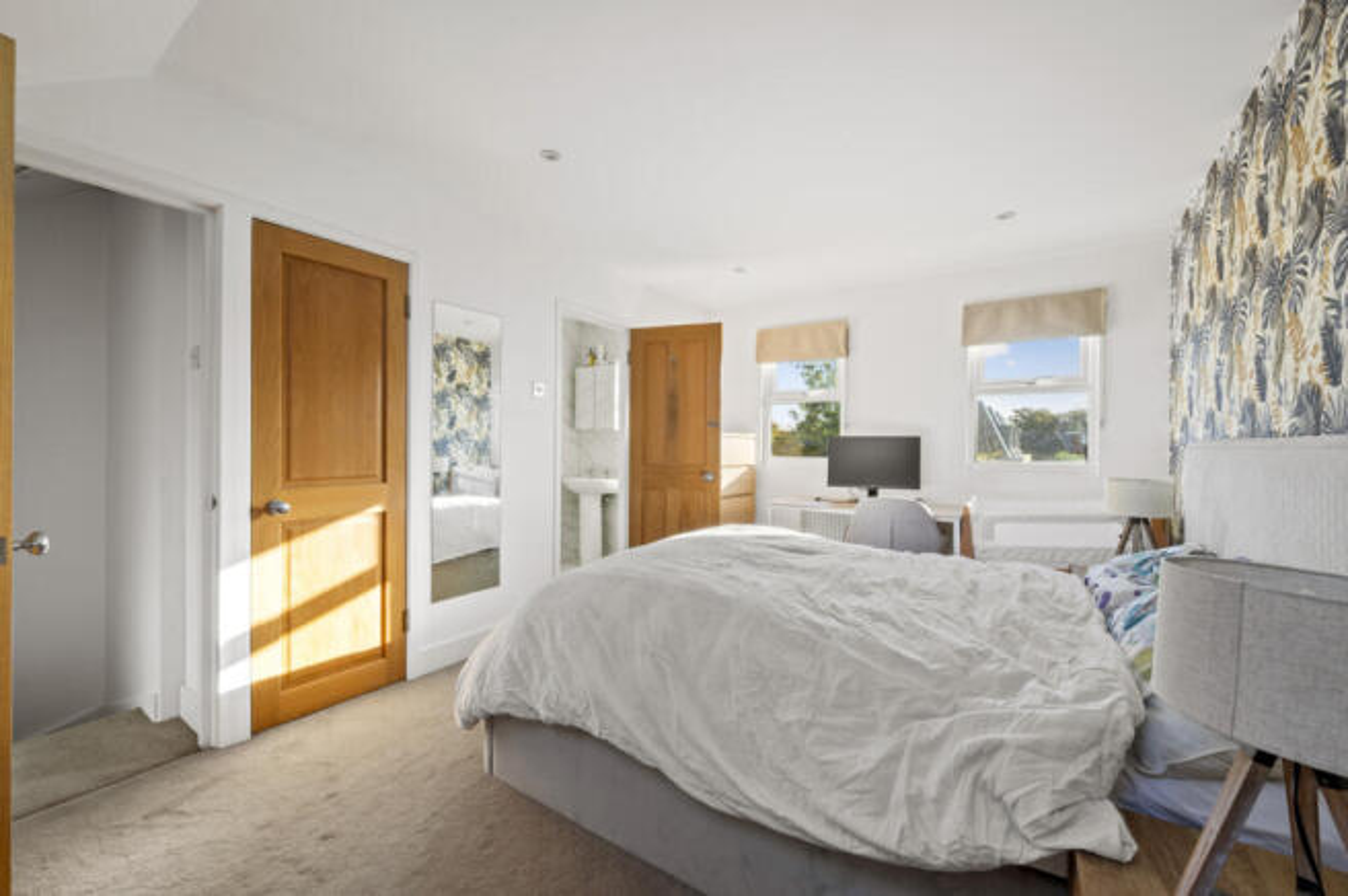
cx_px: 674
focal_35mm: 14
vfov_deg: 81.1
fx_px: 524
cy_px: 448
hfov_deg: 104.3
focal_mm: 14
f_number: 16
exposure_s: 1/2.5
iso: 200
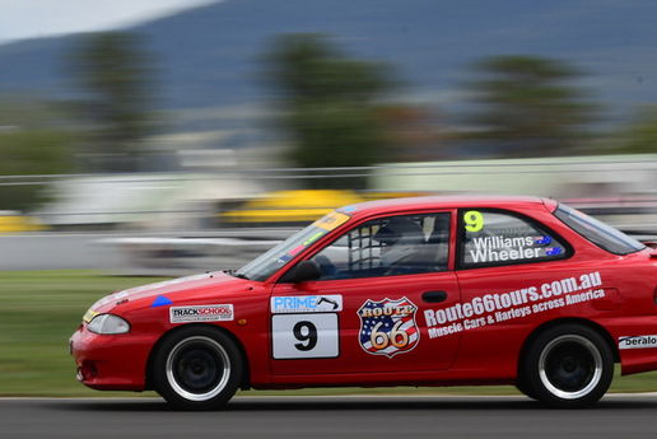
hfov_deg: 4.4
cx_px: 357
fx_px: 8493
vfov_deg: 3.0
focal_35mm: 465
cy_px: 221
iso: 100
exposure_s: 1/80
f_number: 16
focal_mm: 200
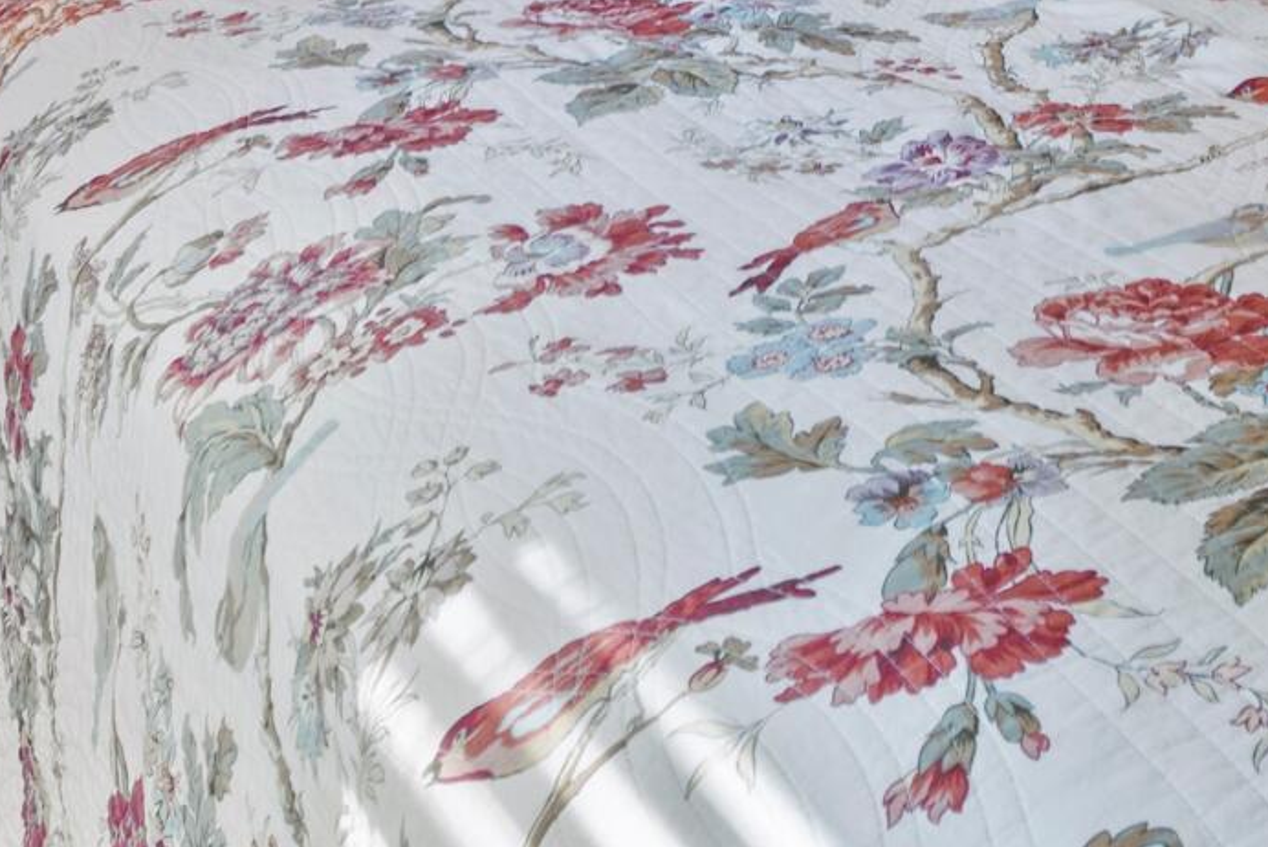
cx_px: 1022
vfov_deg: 17.4
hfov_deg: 30.2
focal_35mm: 65
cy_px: -632
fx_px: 2290
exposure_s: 1/1.25
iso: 100
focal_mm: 10
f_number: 4.5
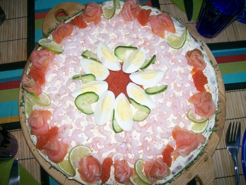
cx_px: 123
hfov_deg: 51.3
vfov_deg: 39.7
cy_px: 92
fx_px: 256
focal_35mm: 36
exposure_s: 1/64
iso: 80
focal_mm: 6
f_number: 2.7
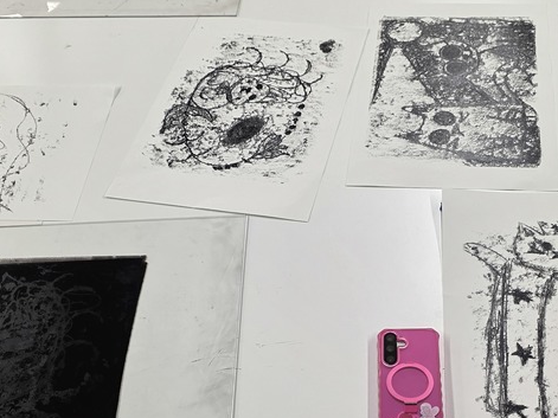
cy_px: 301
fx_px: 806
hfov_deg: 38.0
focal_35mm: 50
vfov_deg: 28.8
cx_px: 339
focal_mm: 6.3
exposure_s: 1/120
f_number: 1.7
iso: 125
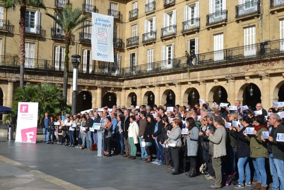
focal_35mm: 42
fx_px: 331
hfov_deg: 46.4
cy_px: 95
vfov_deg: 31.9
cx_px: 142
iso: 100
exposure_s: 1/250
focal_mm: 28
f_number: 8
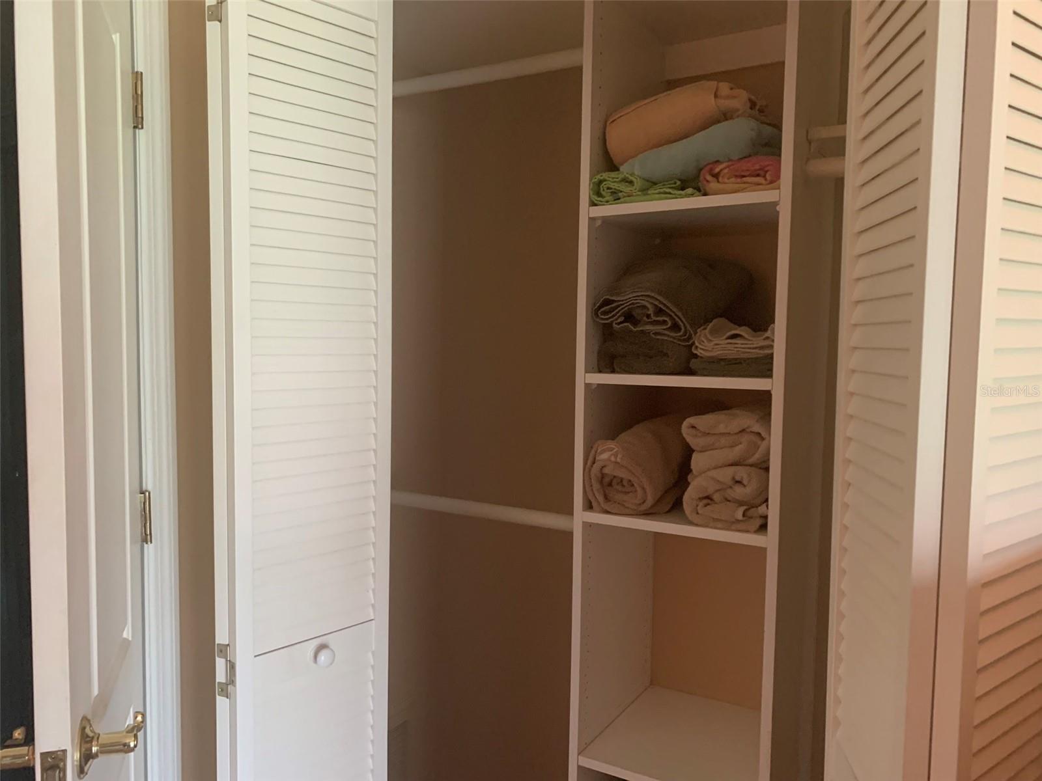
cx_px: 521
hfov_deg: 67.3
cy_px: 390
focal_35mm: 26
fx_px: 783
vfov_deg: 53.1
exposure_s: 1/40
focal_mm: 4.25
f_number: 1.8
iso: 400
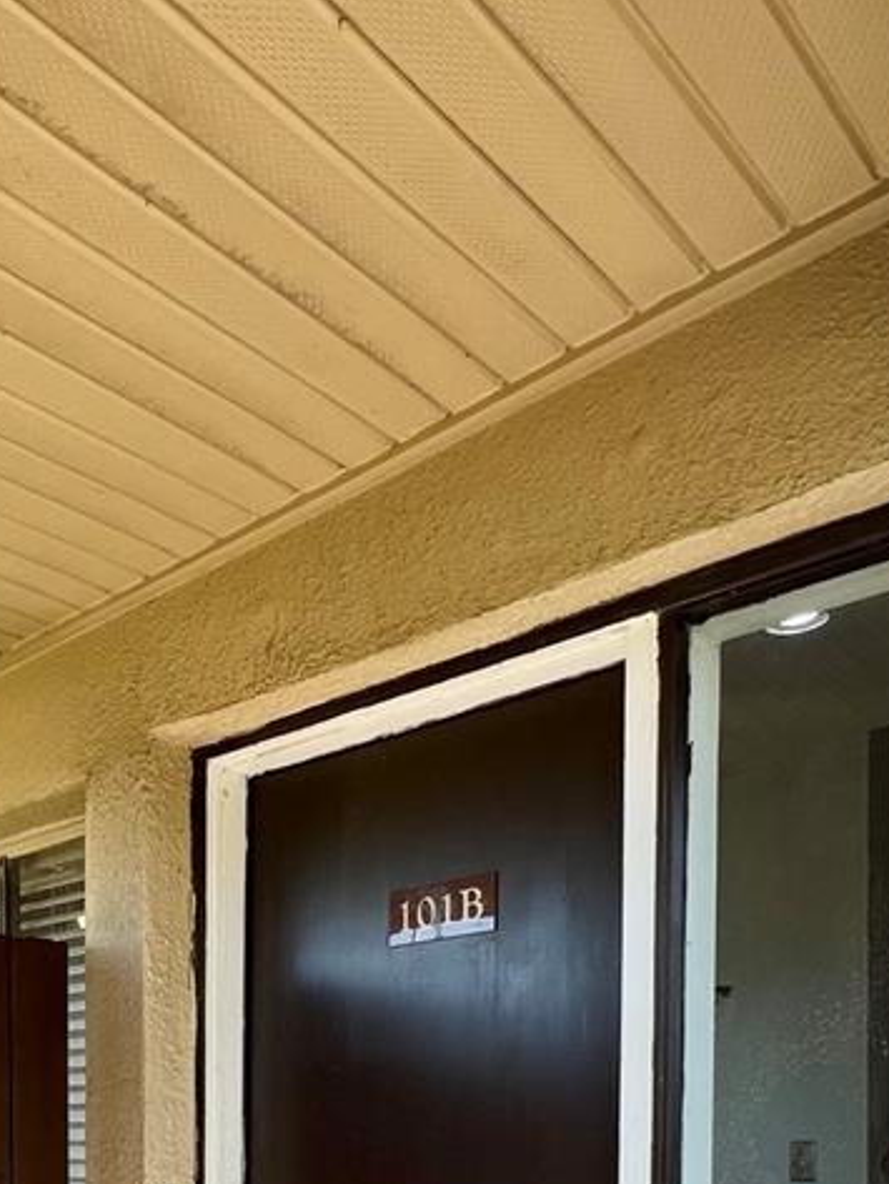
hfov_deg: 41.5
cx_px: 210
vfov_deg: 47.0
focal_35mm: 33
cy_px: 1161
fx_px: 1129
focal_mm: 1.57
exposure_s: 1/101
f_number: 1.8
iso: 32
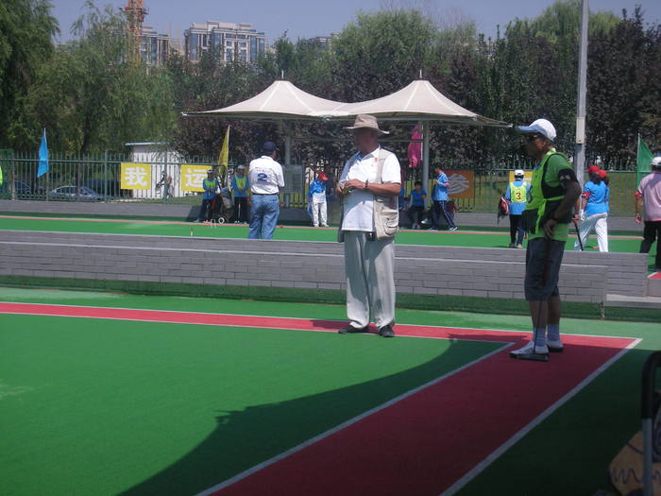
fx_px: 1394
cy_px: 248
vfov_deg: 20.2
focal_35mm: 73
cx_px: 330
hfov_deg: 26.7
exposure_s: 1/124
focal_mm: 12.2
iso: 69
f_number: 11.6
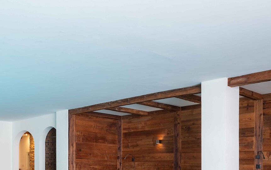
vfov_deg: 26.8
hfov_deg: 43.4
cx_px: 80
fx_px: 332
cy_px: 175
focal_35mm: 45
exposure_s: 5
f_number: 22
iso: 100
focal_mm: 24
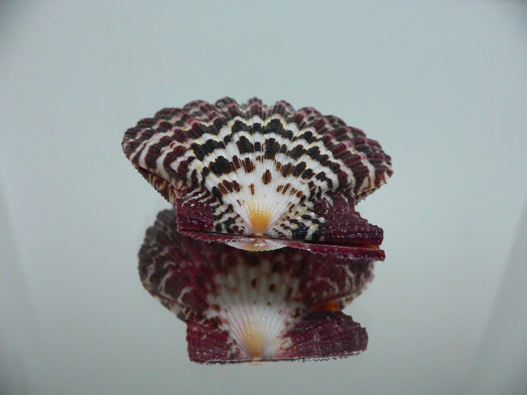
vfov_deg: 40.7
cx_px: 264
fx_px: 533
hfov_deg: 52.6
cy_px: 198
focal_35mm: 35
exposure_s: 1/50
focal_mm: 4.6
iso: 200
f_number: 2.8
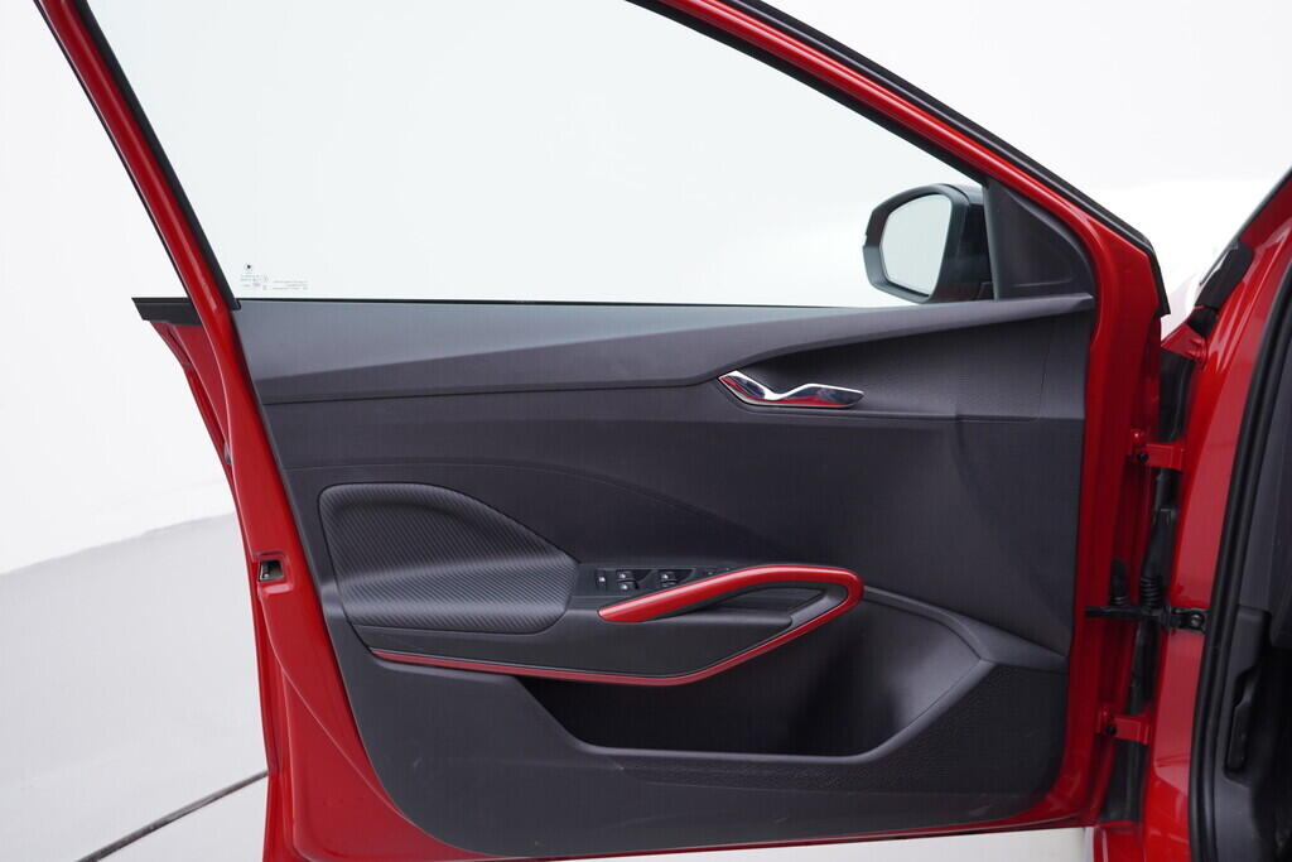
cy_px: 431
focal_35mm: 36
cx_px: 646
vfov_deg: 36.9
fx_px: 1292
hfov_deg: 53.1
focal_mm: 24
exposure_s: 1/50
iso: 125
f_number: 3.2
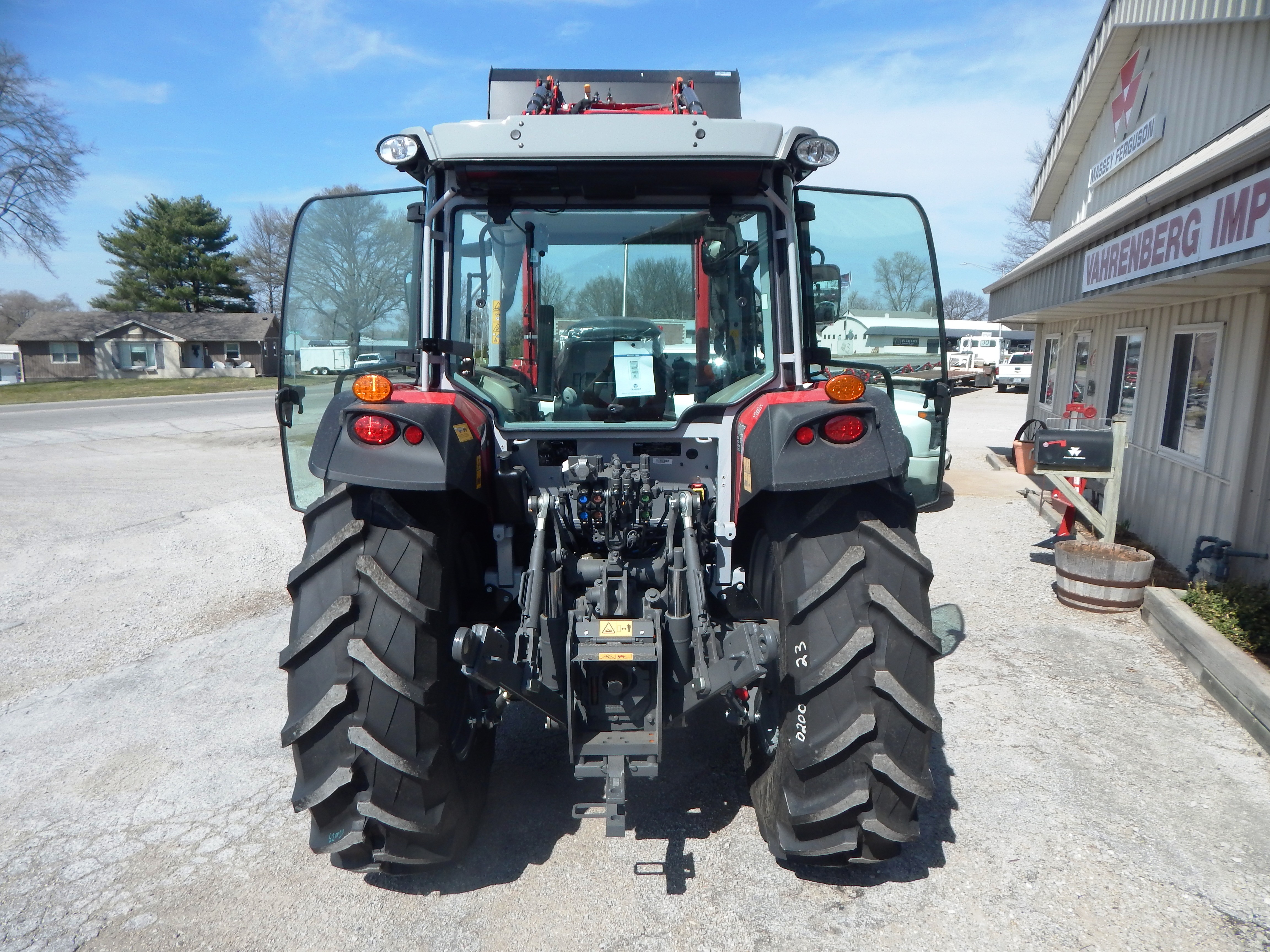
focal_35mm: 22
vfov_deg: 61.1
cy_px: 476
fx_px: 807
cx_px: 635
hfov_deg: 76.4
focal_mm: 4
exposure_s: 1/500
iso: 125
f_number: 6
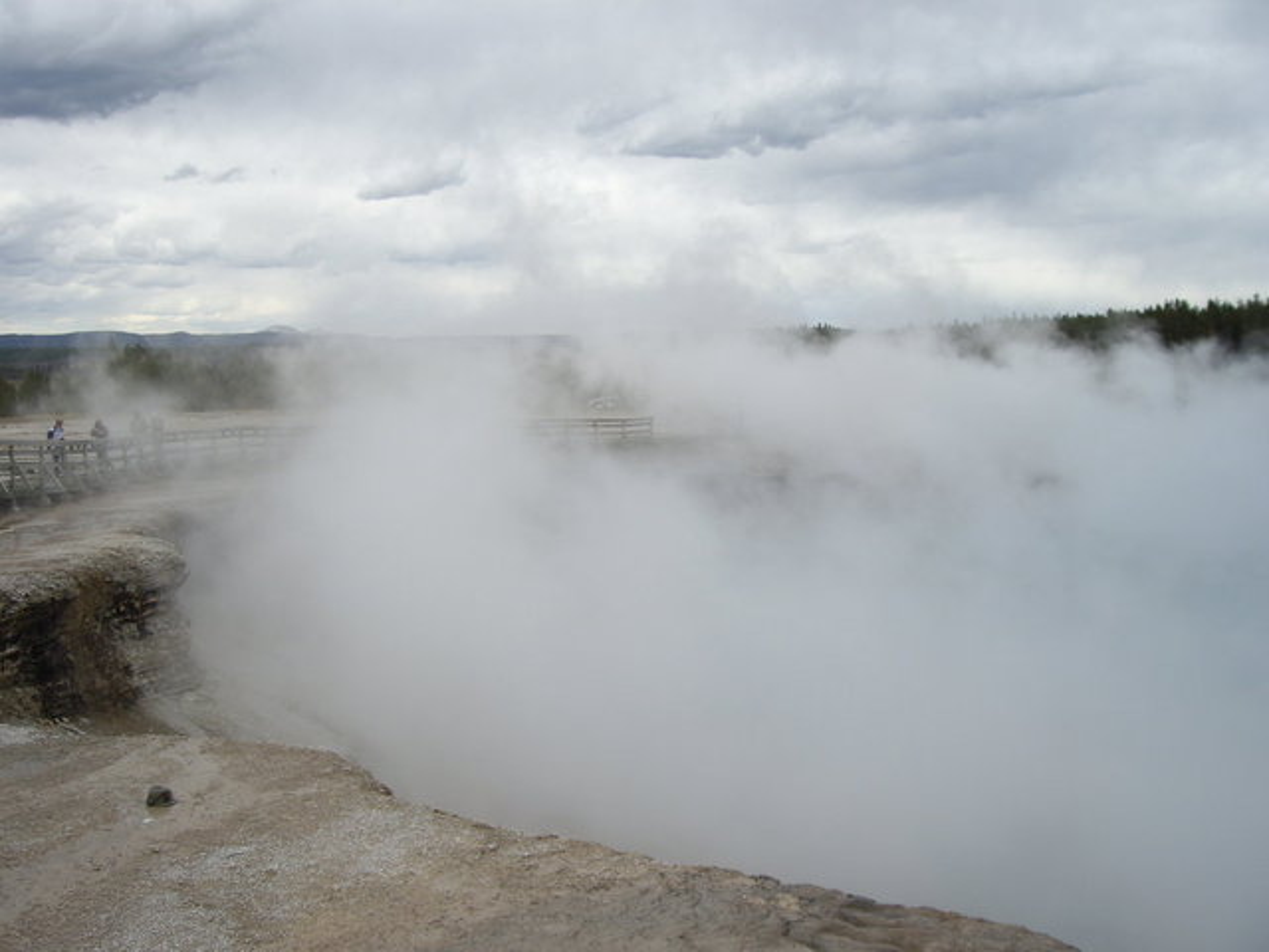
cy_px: 476
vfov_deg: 37.7
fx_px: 1393
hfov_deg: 49.0
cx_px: 634
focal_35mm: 38
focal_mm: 6.2
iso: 50
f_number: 4.3
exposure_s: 1/200
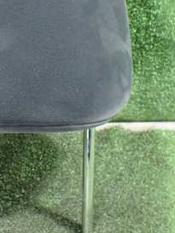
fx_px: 445
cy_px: 64
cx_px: 44
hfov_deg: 22.1
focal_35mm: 66
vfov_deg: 29.0
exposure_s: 1/30
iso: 800
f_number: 2.3
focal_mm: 5.4
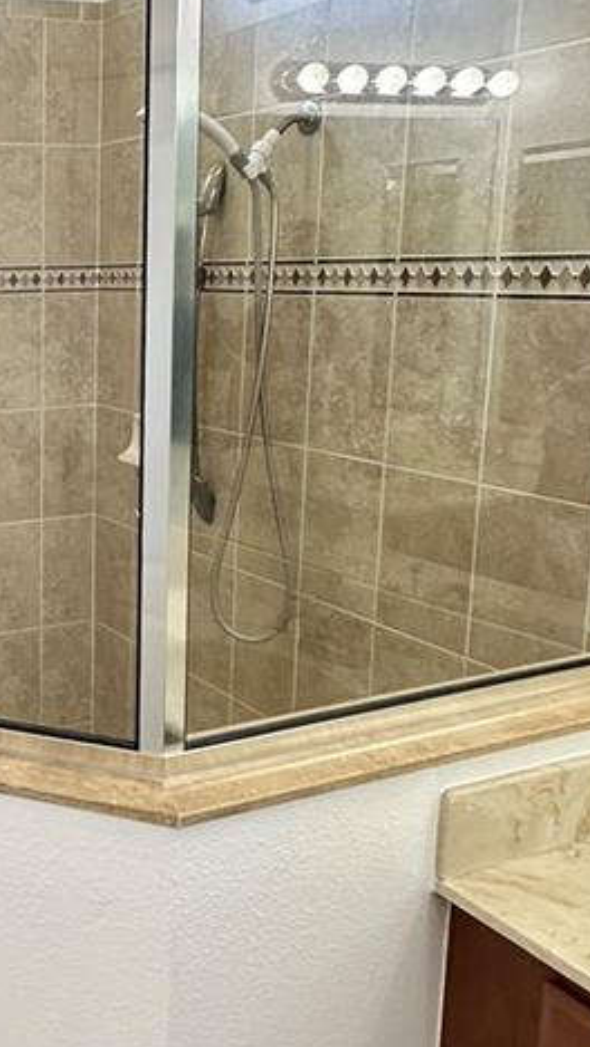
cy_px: 464
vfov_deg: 51.5
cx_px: -130
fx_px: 1084
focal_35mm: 39
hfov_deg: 26.8
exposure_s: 1/120
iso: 200
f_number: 2.2
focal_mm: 2.22
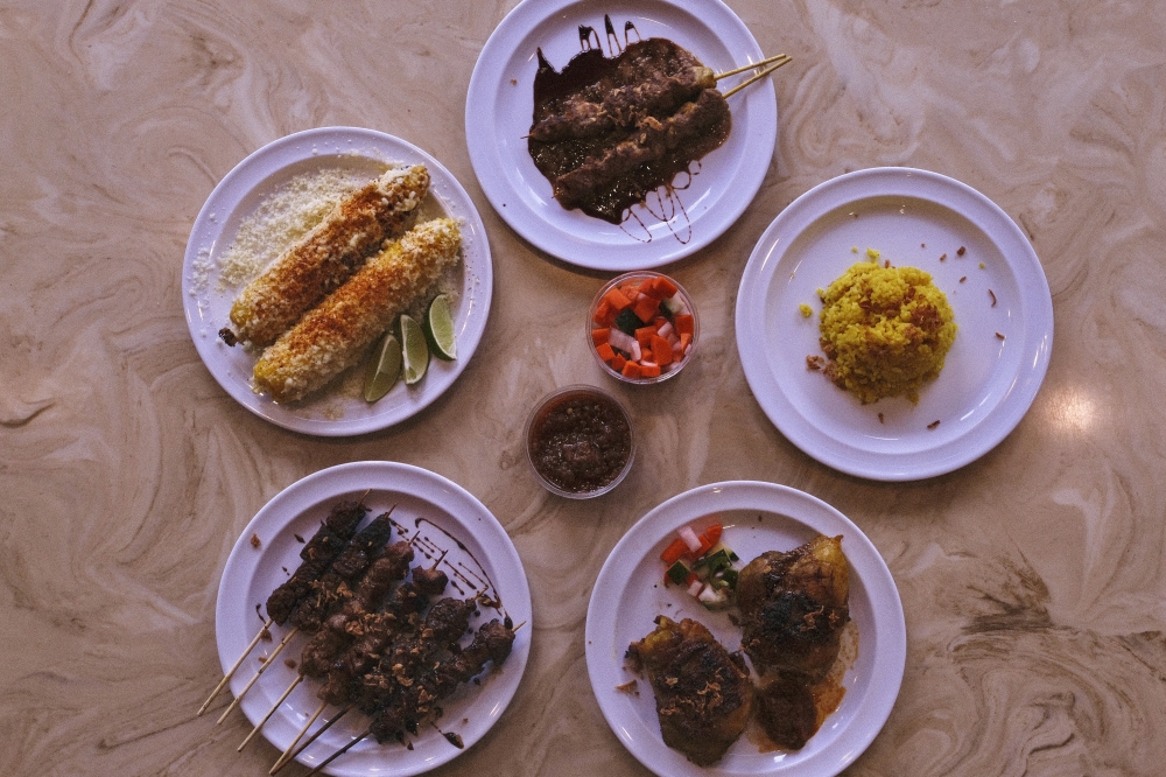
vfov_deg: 30.5
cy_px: 388
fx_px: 1425
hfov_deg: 44.5
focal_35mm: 44
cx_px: 583
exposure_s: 1/200
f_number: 5.6
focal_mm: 29.2
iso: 640
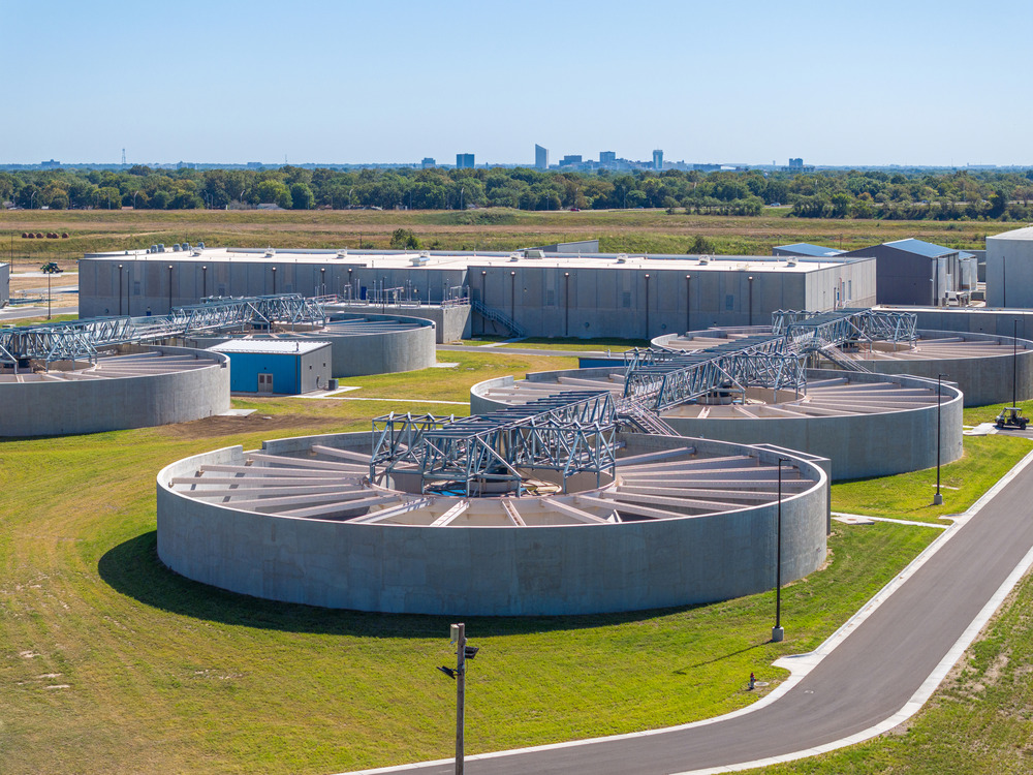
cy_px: 388
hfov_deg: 27.8
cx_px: 516
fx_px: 2089
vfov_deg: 21.0
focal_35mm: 70
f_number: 2.8
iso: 100
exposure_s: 1/240
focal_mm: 19.35
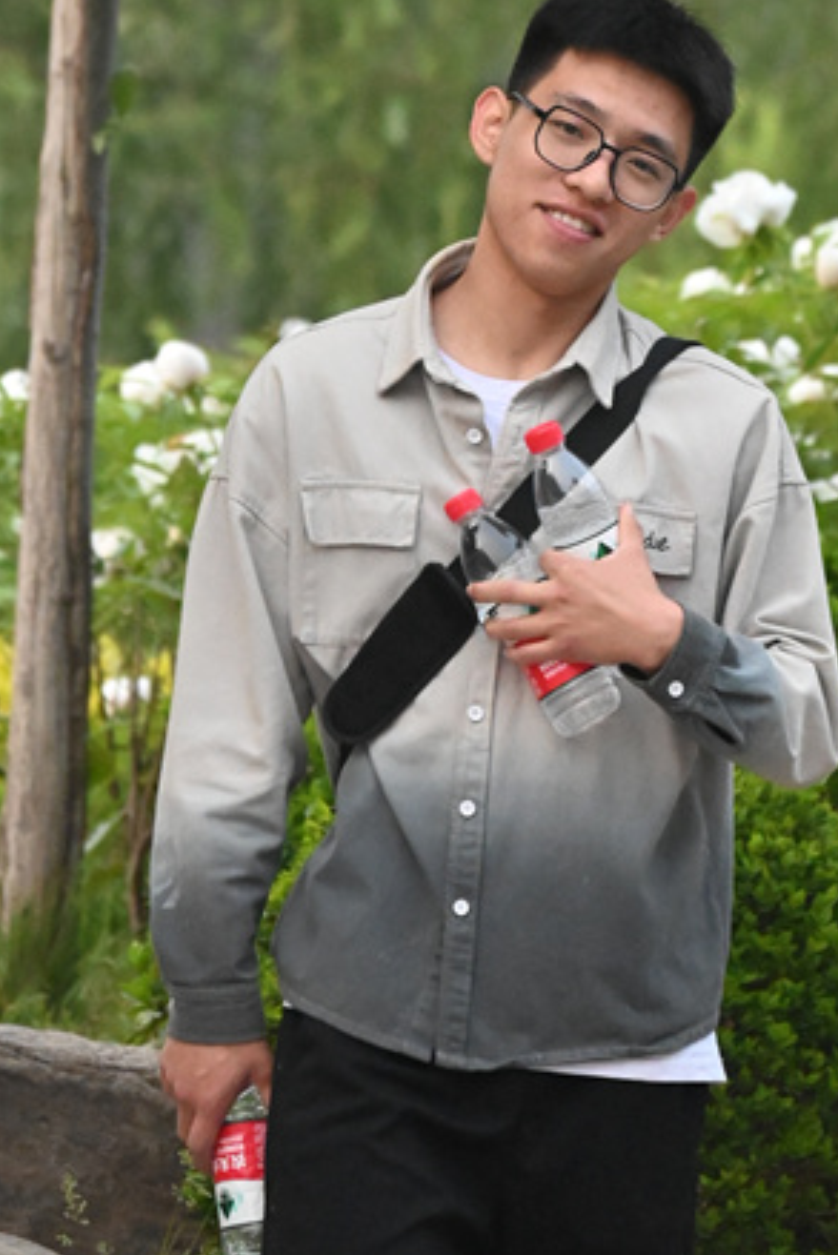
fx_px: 19432
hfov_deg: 2.5
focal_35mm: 557
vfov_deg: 3.7
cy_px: 177
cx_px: 443
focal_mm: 170
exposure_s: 1/320
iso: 5600
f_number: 5.6
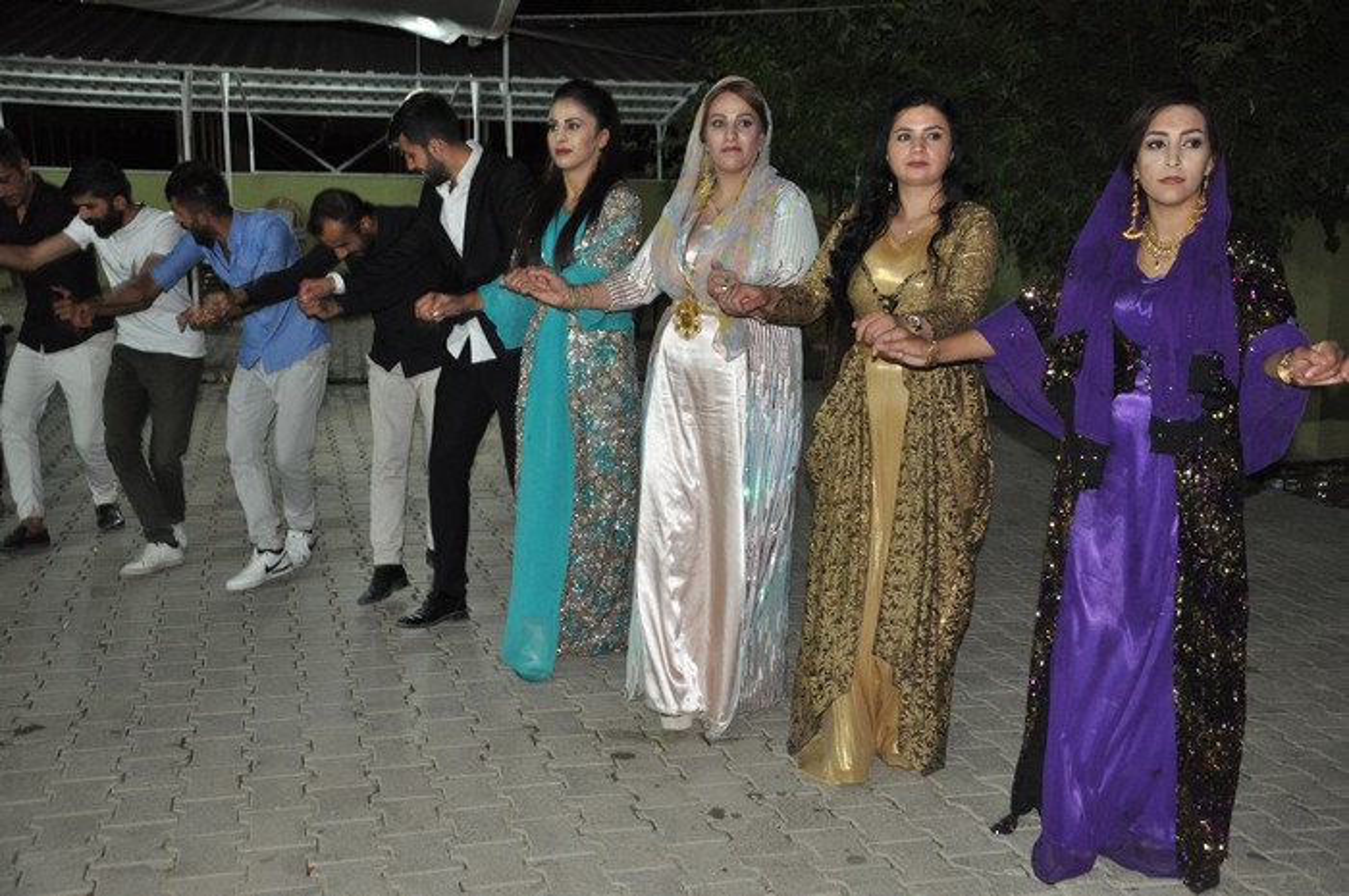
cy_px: 448
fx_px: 1460
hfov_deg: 49.6
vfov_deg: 34.1
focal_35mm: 39
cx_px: 674
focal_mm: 26
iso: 1250
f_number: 4.5
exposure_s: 1/60
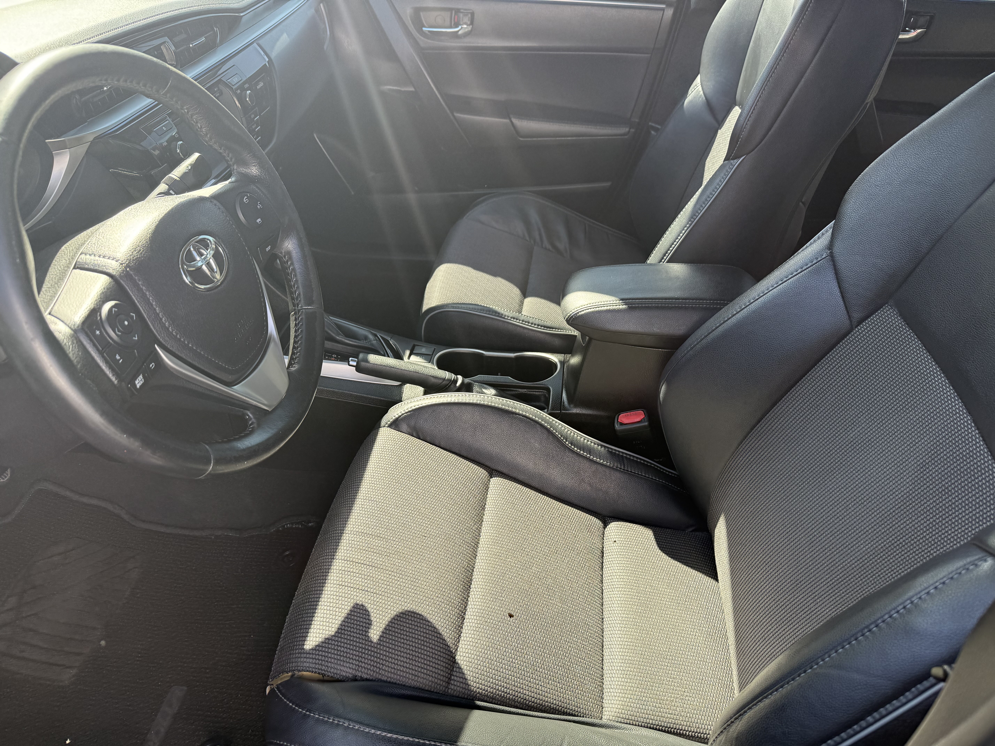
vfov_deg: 56.8
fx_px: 690
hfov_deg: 71.6
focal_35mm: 24
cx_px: 498
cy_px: 373
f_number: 1.78
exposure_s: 1/342
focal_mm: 6.76
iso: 100
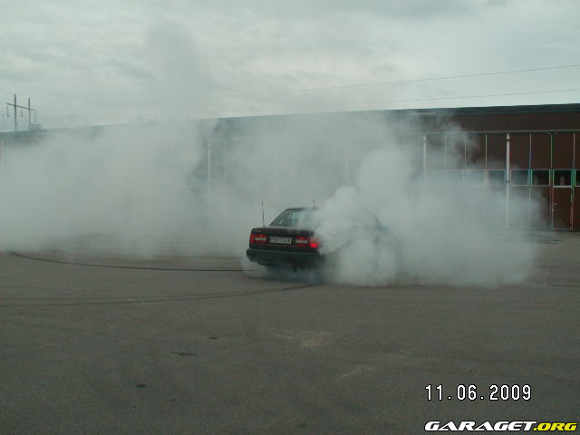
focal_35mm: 35
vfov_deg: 40.7
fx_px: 586
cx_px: 290
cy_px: 218
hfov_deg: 52.6
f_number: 4
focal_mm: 5.86
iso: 50
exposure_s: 1/640
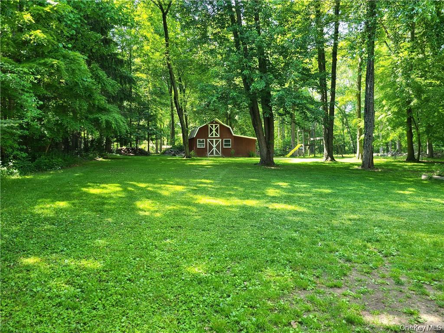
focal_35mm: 26
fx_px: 333
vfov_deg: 53.1
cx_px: 222
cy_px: 166
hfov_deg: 67.3
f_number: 1.8
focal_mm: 5.4
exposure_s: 1/175
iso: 40
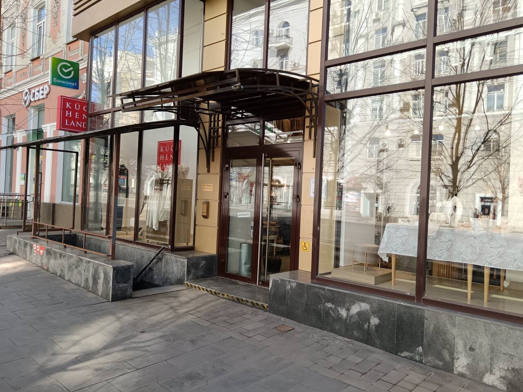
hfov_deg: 65.3
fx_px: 408
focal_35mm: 27
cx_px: 262
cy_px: 196
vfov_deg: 51.4
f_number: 1.9
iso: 100
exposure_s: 1/170
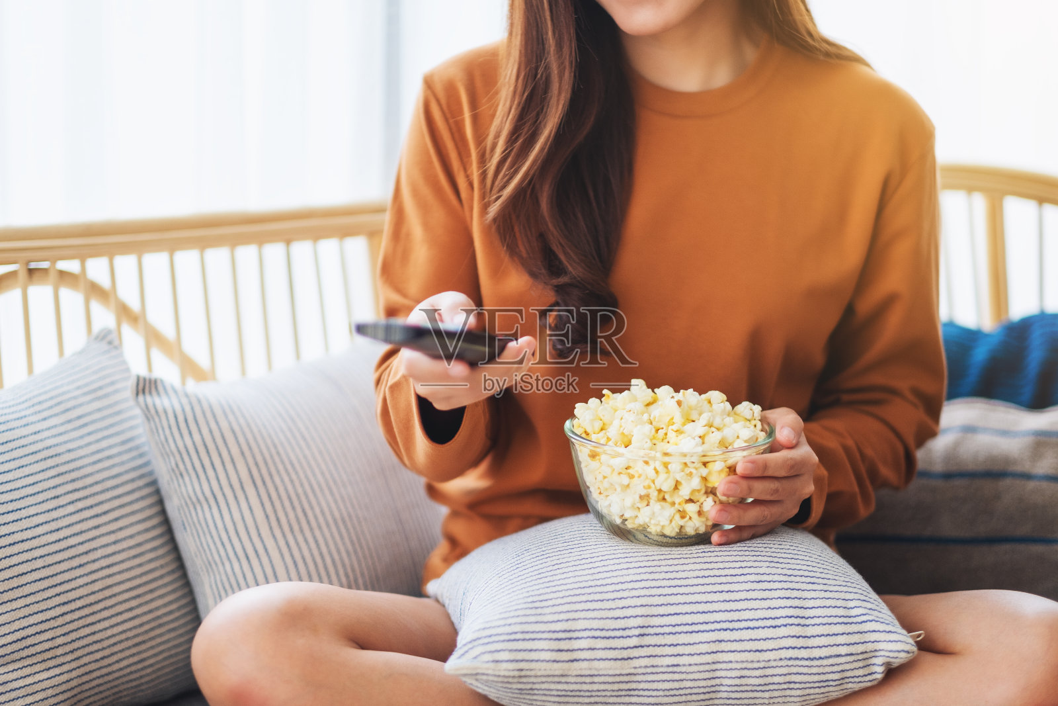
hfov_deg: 24.2
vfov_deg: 16.3
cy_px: 353
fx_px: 2469
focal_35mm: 84
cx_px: 529
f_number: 1.2
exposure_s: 1/850
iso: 200
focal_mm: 56
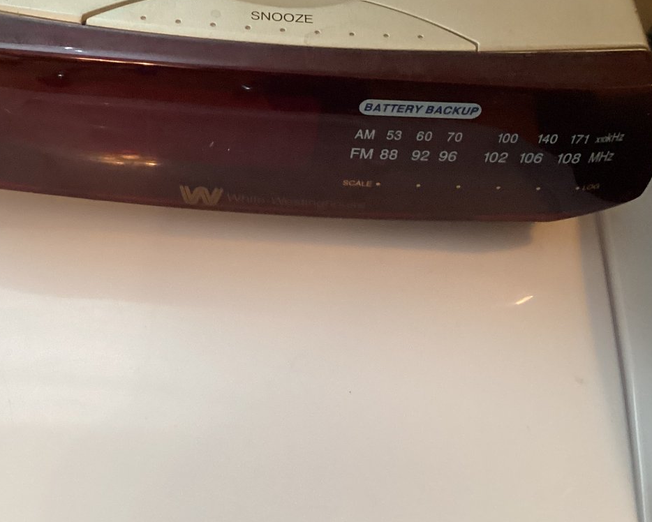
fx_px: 946
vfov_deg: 30.6
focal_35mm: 49
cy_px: 176
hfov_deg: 37.7
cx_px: 227
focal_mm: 3.3
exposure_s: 1/60
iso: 320
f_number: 2.4
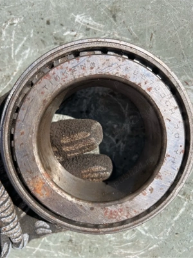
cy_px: 129
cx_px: 96
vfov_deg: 67.3
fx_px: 193
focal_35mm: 26
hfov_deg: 53.1
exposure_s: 1/3077
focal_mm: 5.7
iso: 50
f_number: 1.5
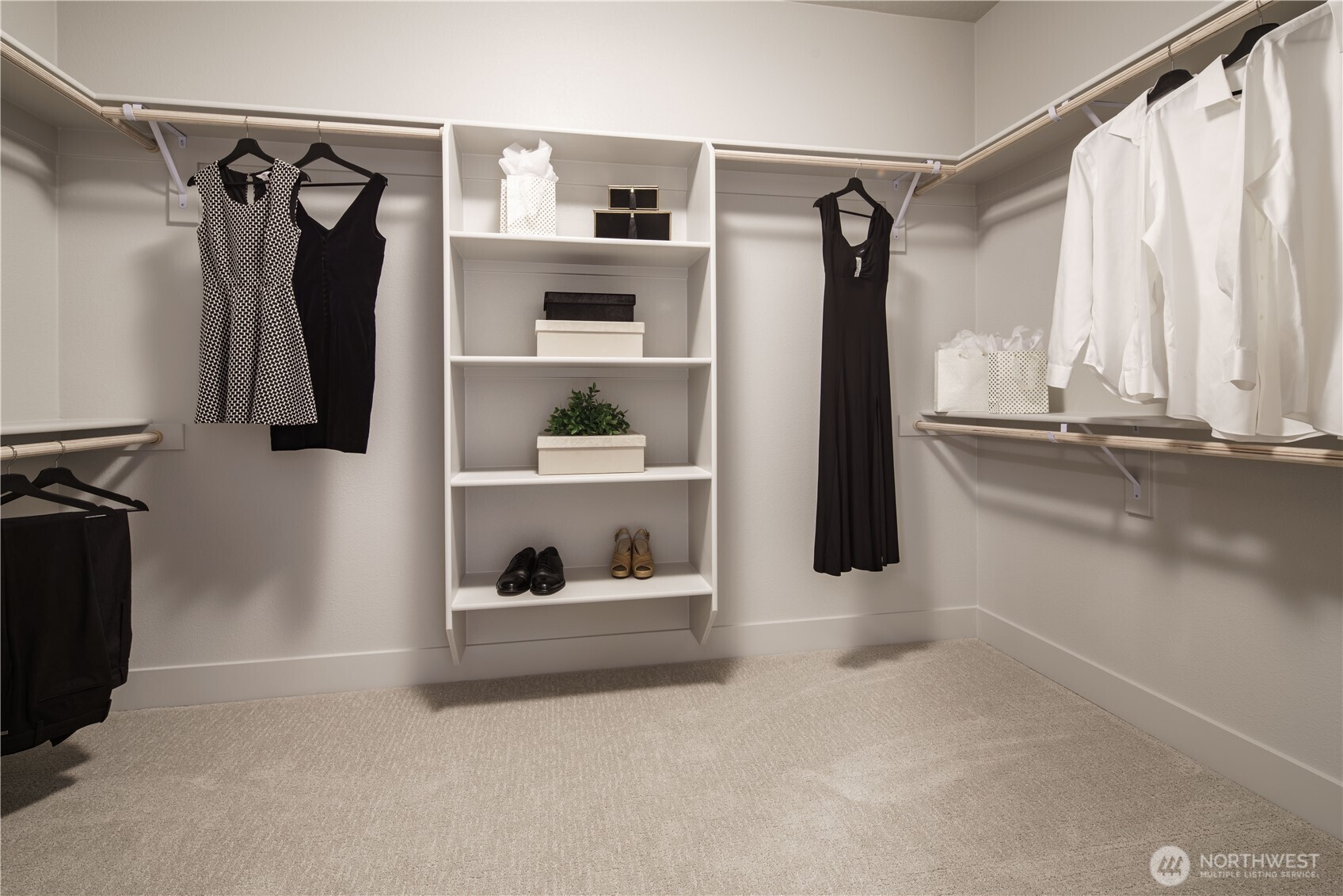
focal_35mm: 17
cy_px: 448
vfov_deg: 70.5
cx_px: 672
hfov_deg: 93.3
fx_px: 634
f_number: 11
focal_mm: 17
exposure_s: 5
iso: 100
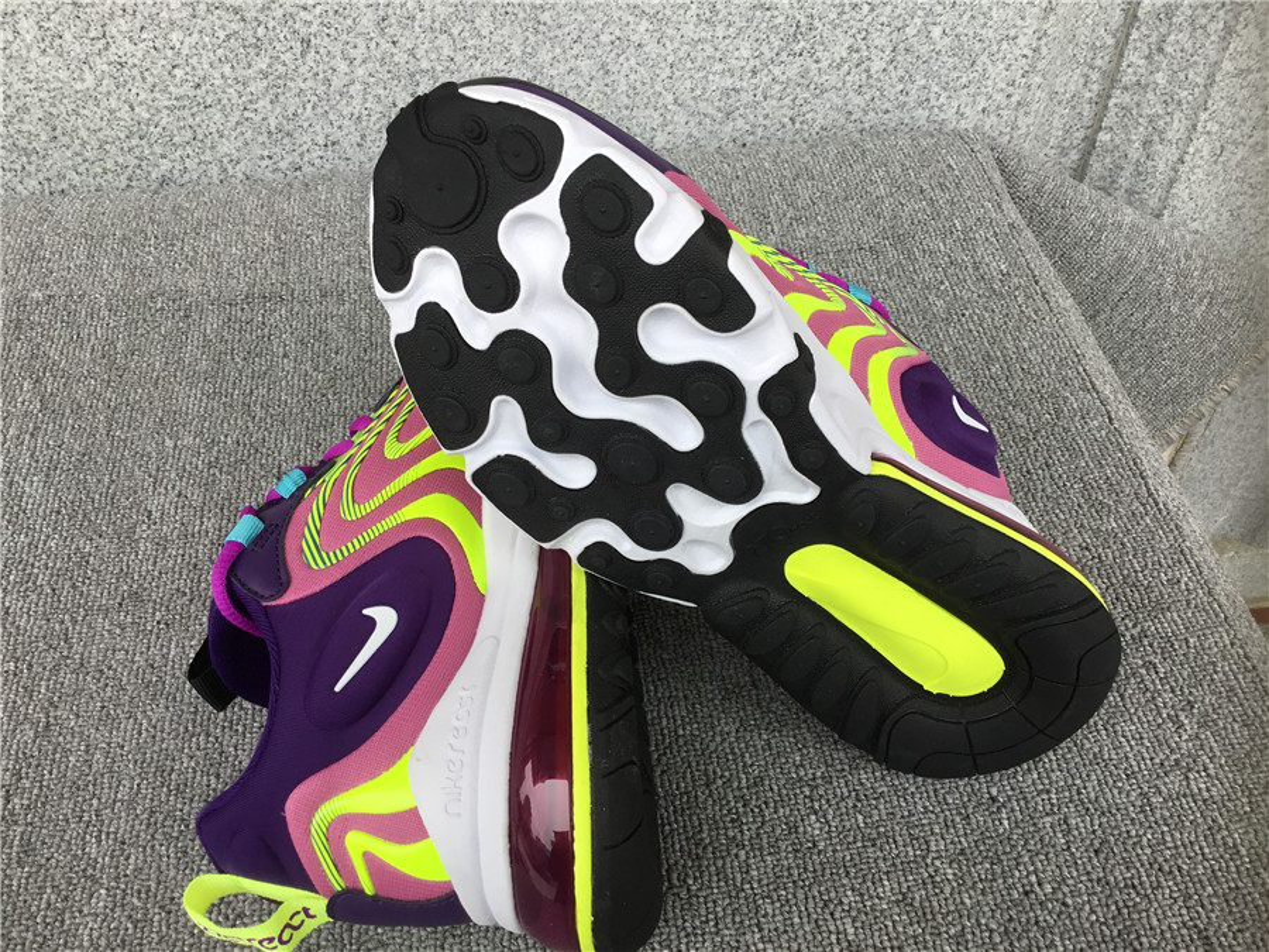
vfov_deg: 45.4
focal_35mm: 31
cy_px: 476
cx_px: 634
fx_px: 1136
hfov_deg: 58.4
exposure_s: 1/182
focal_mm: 3.3
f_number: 2.4
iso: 25
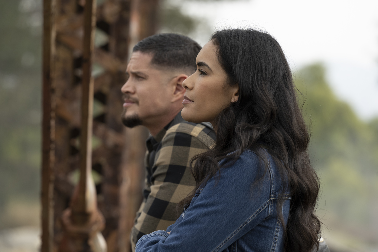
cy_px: 126
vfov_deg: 7.2
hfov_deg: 10.8
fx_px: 1995
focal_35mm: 190
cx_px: 189
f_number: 5.6
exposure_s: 1/800
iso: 400
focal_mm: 190
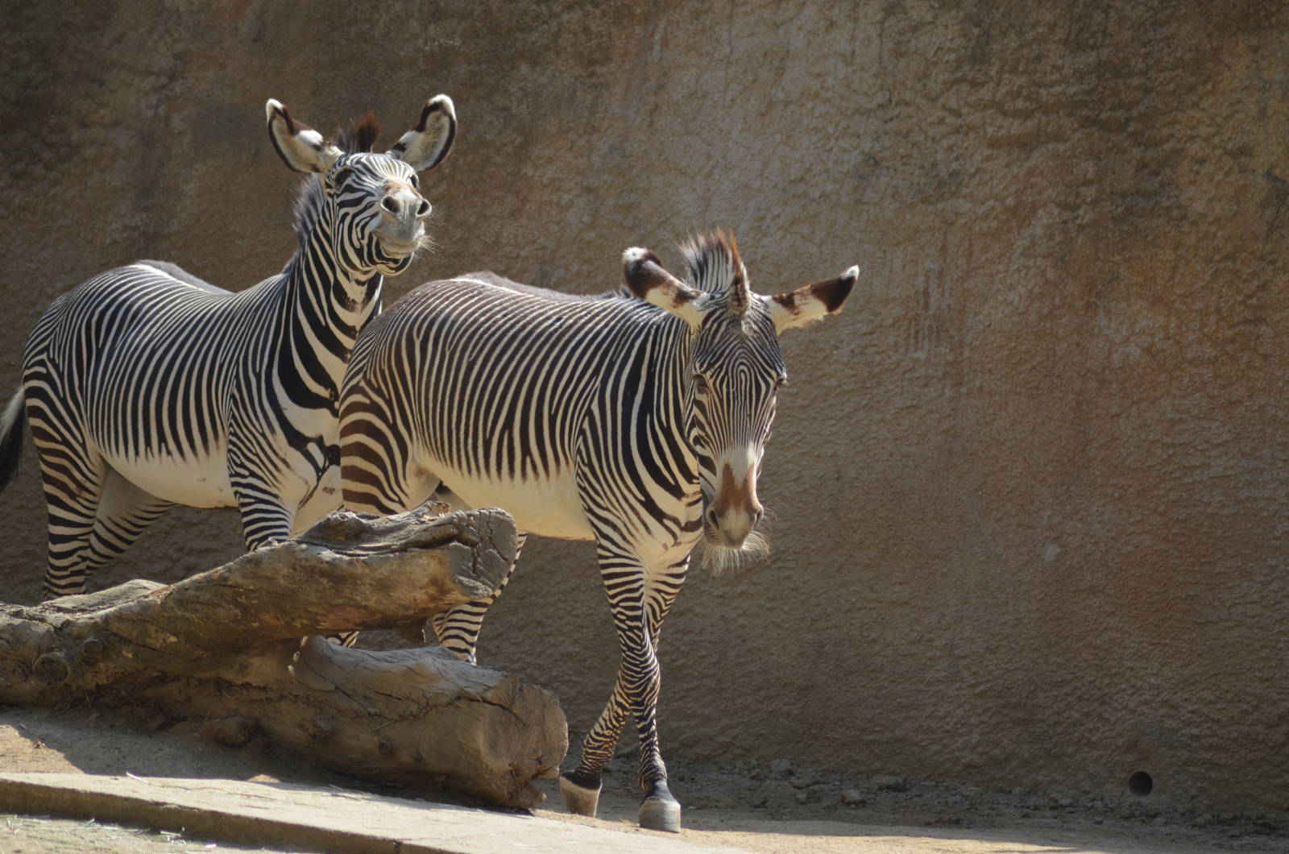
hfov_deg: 4.6
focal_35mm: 450
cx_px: 644
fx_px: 16080
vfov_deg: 3.0
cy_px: 427
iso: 400
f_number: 5.6
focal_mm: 300
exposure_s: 1/1250
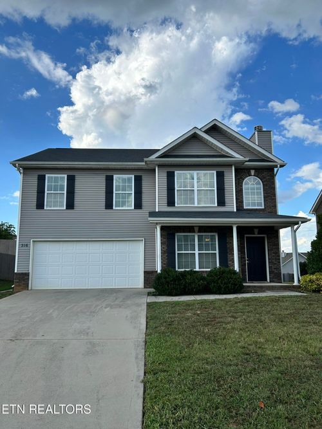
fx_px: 323
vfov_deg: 67.3
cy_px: 214
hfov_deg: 53.0
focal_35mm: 26
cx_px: 161
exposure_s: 1/3571
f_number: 1.5
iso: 50
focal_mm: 5.7
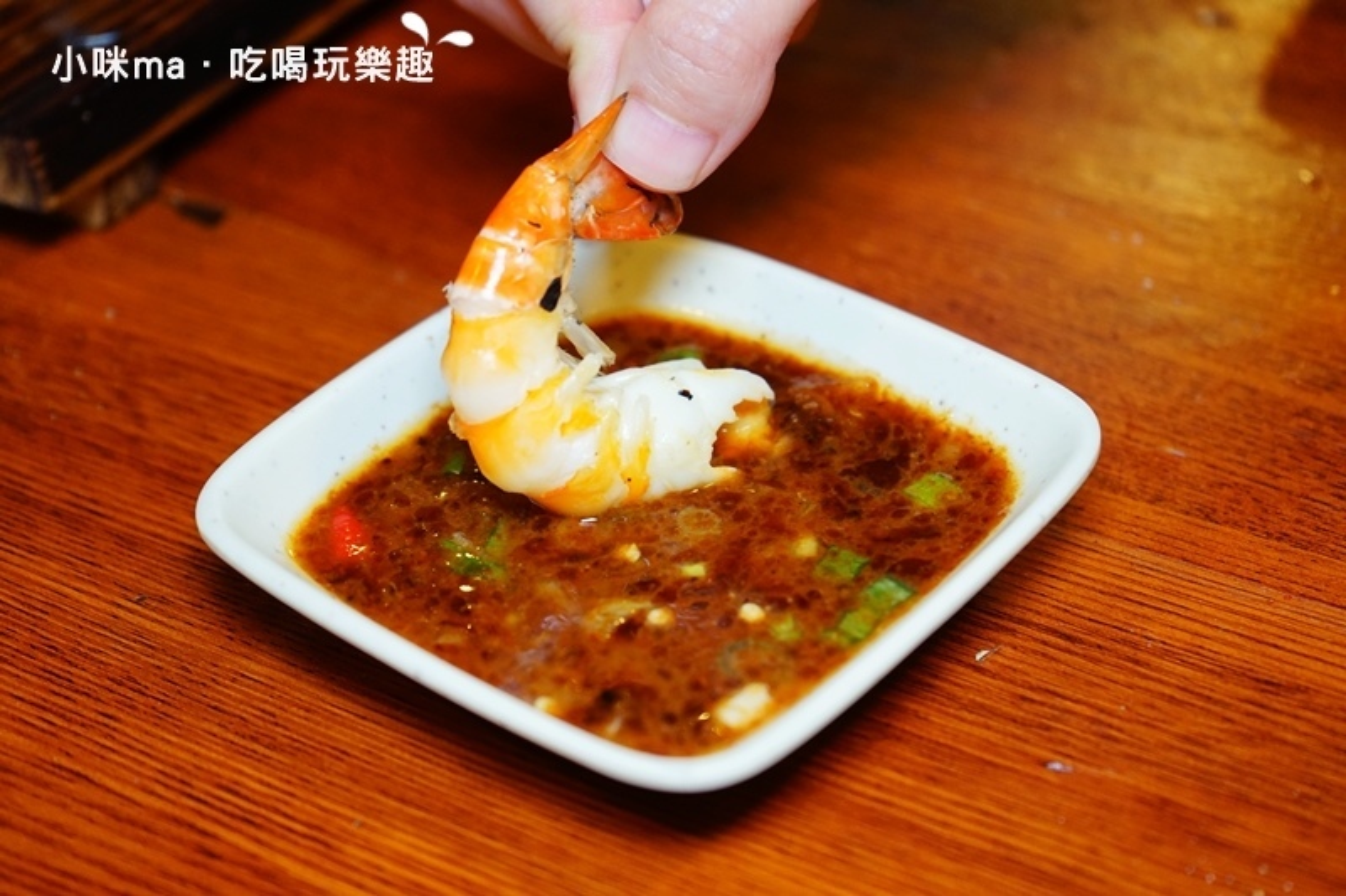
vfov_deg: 21.2
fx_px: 2392
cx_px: 673
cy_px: 448
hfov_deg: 31.4
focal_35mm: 64
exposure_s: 1/80
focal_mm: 64
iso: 1600
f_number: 5.6
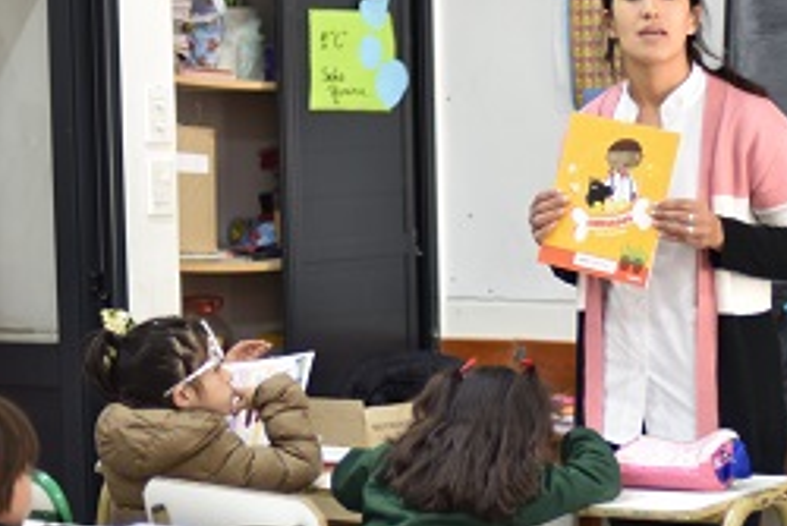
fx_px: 2187
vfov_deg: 13.7
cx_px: 532
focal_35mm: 100
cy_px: 354
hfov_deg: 20.3
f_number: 1.4
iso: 1000
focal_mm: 50
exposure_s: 1/320
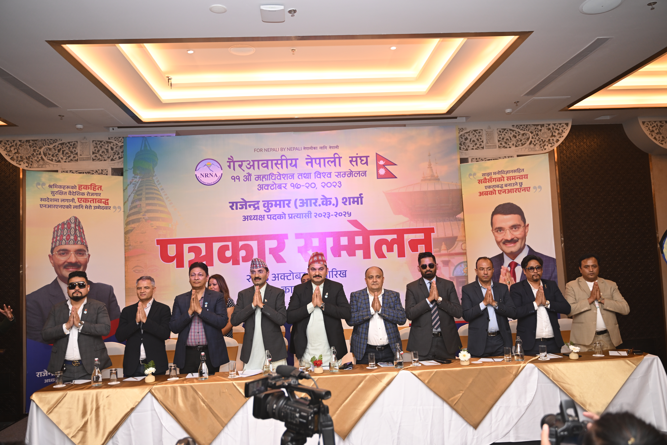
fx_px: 519
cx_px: 334
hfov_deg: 65.5
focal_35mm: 28
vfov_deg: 46.4
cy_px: 222
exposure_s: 1/200
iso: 500
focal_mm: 28
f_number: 2.8
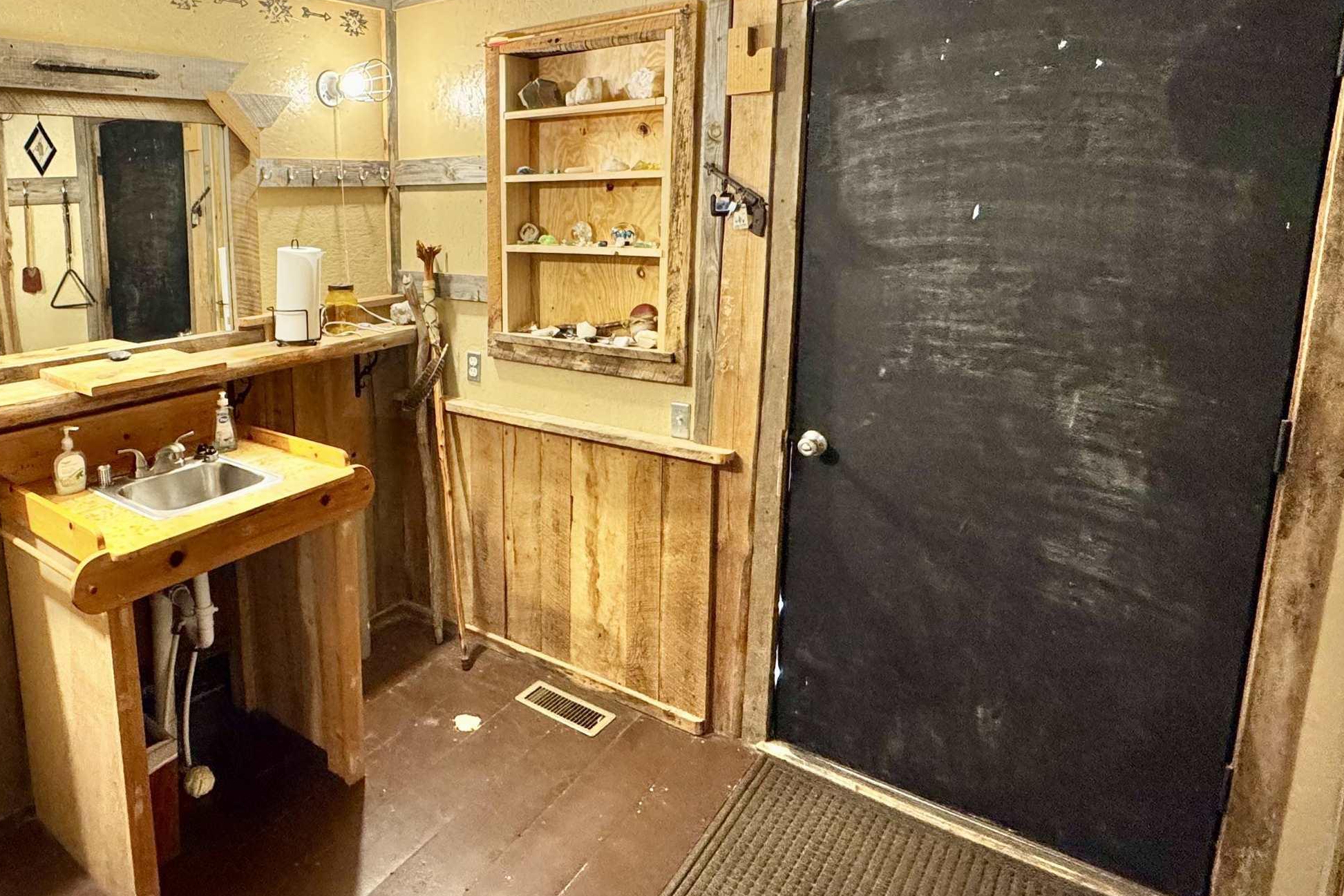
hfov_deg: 72.9
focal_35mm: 23
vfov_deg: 54.5
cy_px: 337
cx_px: 410
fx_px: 859
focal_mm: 2.22
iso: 500
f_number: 2.2
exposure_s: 1/60
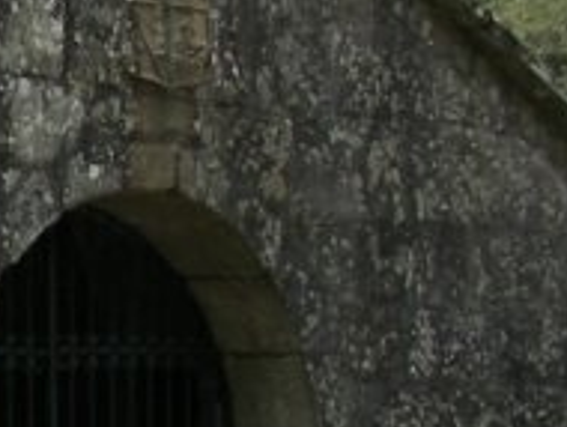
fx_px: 3182
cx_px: -474
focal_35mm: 194
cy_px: 188
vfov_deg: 7.7
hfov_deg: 9.6
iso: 50
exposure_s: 1/40
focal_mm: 6
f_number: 2.8
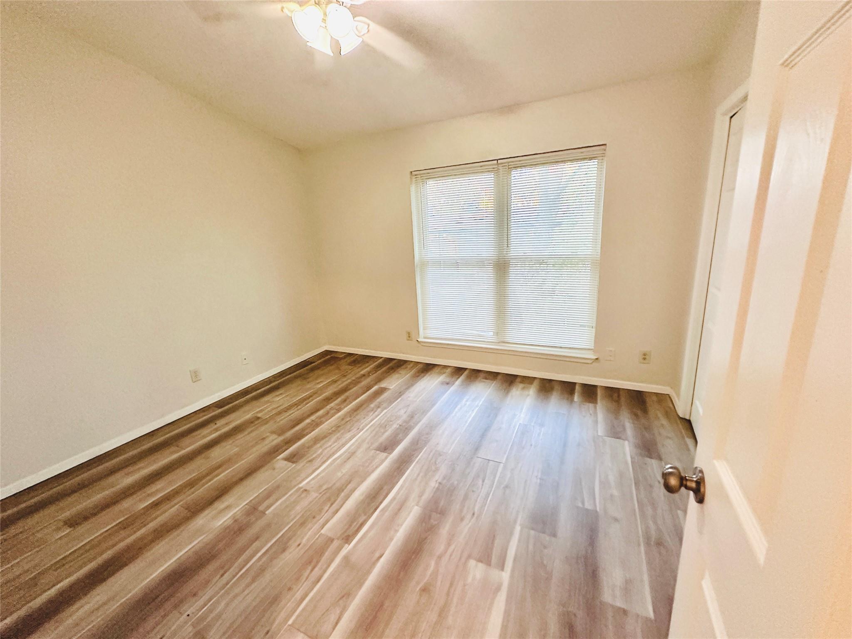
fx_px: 345
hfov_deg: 102.1
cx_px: 426
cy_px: 320
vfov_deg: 85.7
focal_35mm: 14
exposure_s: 1/60
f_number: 2.2
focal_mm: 2.22
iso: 500
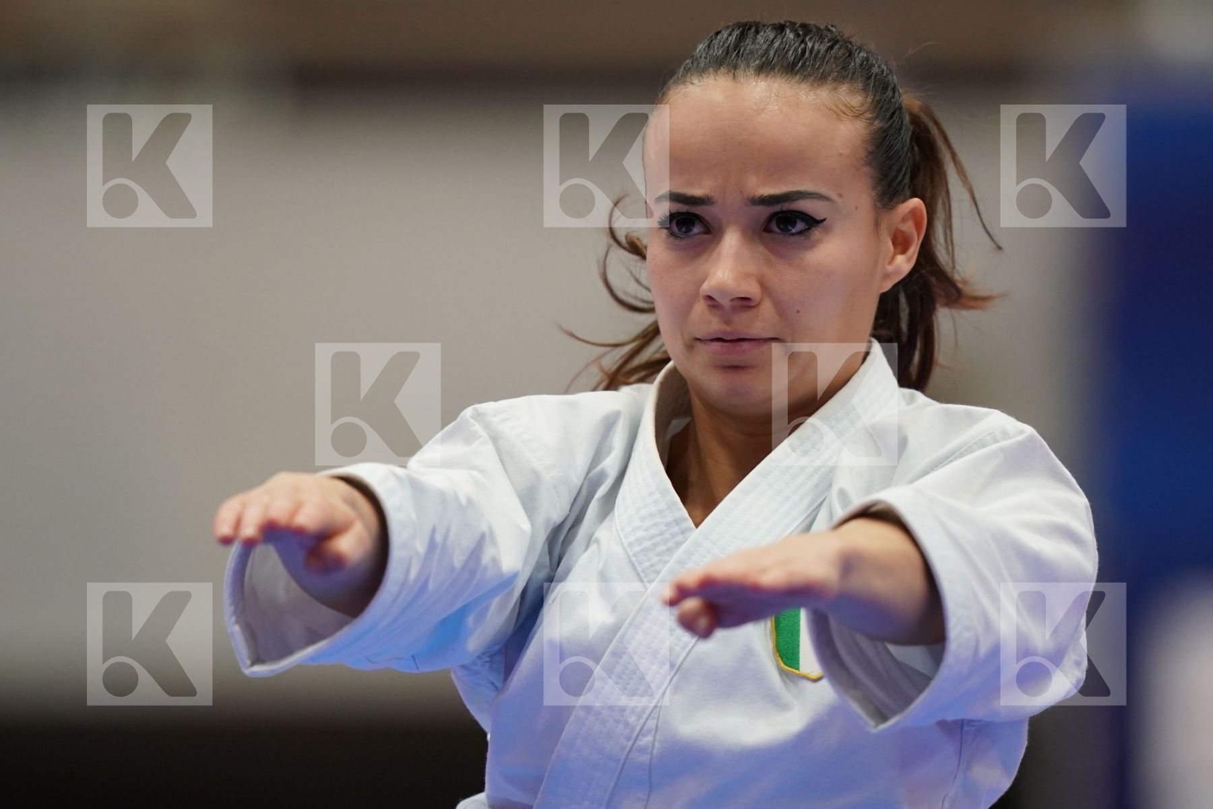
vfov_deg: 2.3
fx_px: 20215
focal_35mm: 600
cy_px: 404
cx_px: 606
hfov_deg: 3.4
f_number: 2.8
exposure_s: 1/500
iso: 1600
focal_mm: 400
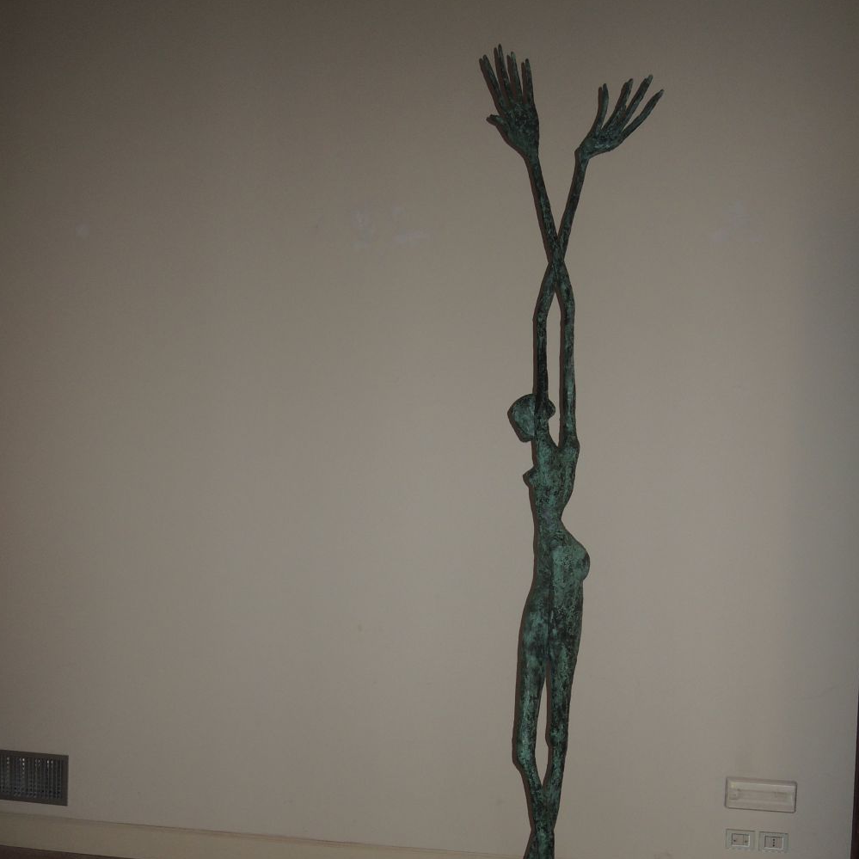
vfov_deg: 55.0
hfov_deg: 55.6
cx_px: 420
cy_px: 540
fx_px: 814
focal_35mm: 29
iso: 200
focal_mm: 4.3
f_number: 2.8
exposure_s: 1/30
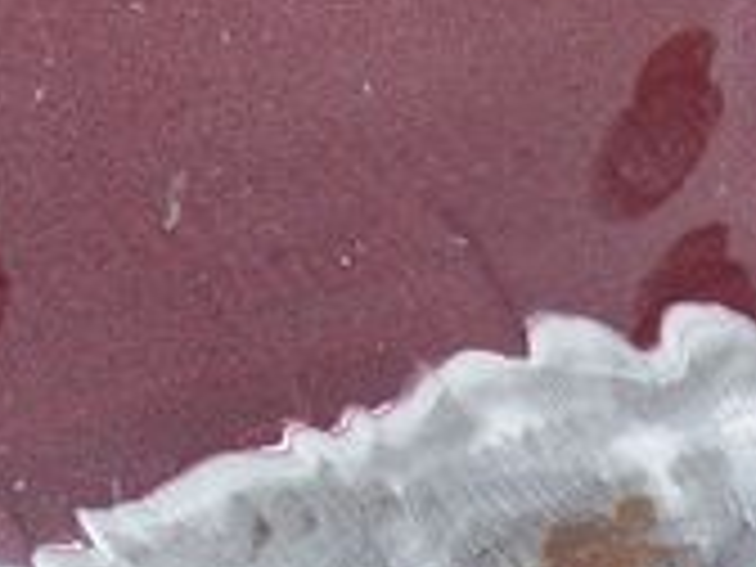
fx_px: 2992
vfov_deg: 10.6
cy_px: 702
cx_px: 684
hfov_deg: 14.3
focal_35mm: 137
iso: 80
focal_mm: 6
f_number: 2.7
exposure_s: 1/246
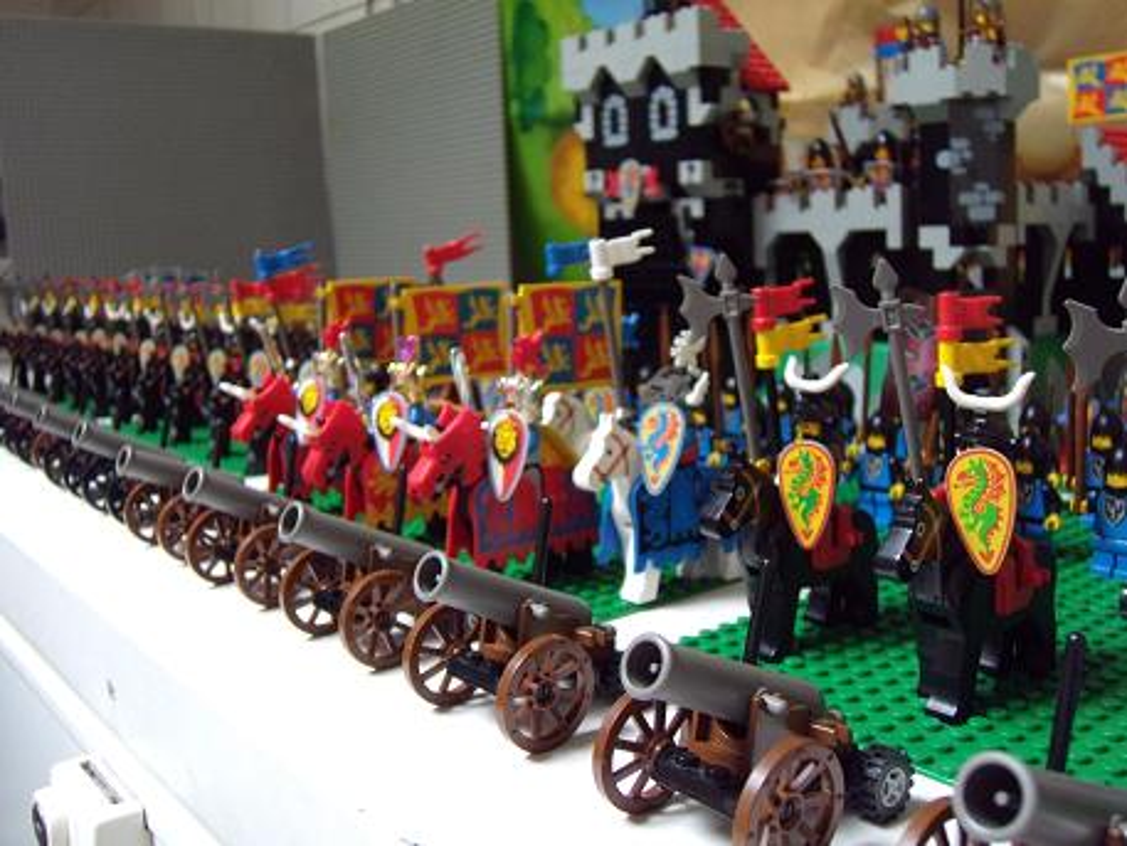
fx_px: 1107
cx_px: 564
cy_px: 423
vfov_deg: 41.8
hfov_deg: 53.9
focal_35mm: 34
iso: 400
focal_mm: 7.2
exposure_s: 1/20
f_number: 3.1
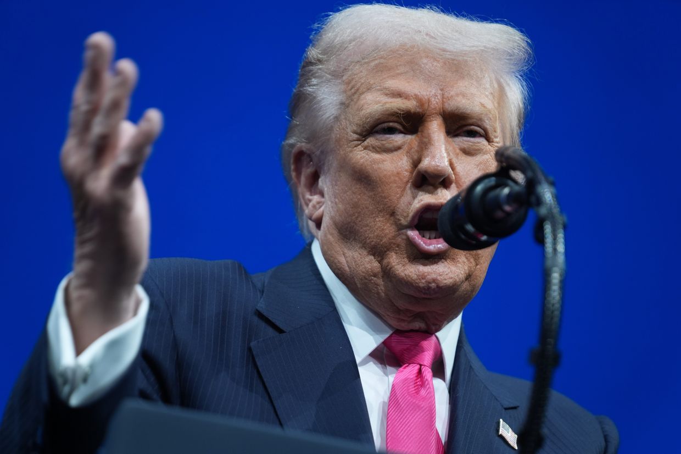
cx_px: 340
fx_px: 5295
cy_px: 227
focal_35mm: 280
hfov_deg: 7.4
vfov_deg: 4.9
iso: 800
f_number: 4
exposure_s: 1/200
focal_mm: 280
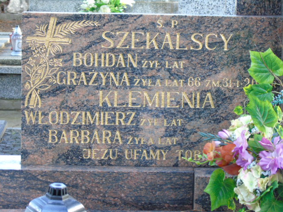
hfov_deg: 15.9
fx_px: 1014
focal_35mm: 124
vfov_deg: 12.0
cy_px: 106
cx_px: 142
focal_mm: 22
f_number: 4.6
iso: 500
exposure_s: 1/60
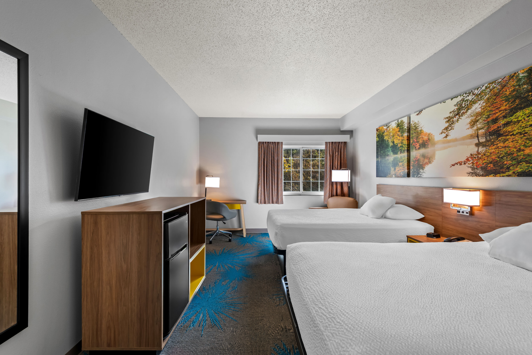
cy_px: 178
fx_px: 236
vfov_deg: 73.8
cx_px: 266
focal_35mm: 16
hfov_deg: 96.7
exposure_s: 1
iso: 160
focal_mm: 16
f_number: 9
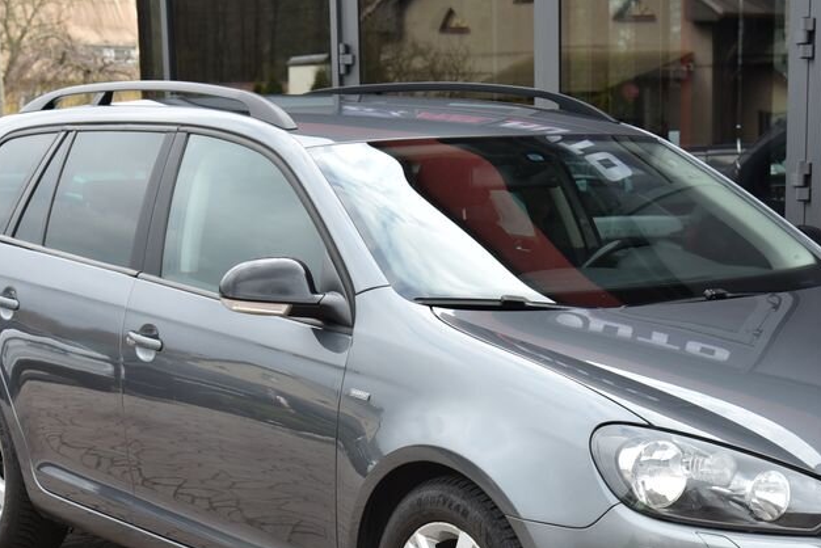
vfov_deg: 15.1
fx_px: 2053
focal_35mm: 90
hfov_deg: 22.5
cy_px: 425
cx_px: 534
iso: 500
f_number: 7.1
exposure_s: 1/200
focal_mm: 55
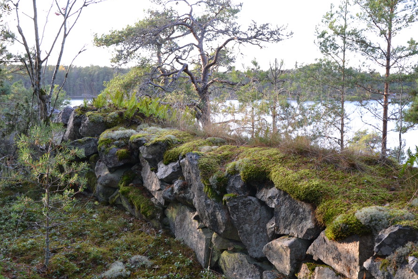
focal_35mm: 41
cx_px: 225
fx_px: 471
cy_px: 137
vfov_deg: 33.0
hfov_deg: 47.8
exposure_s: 1/100
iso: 400
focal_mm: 25
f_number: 5
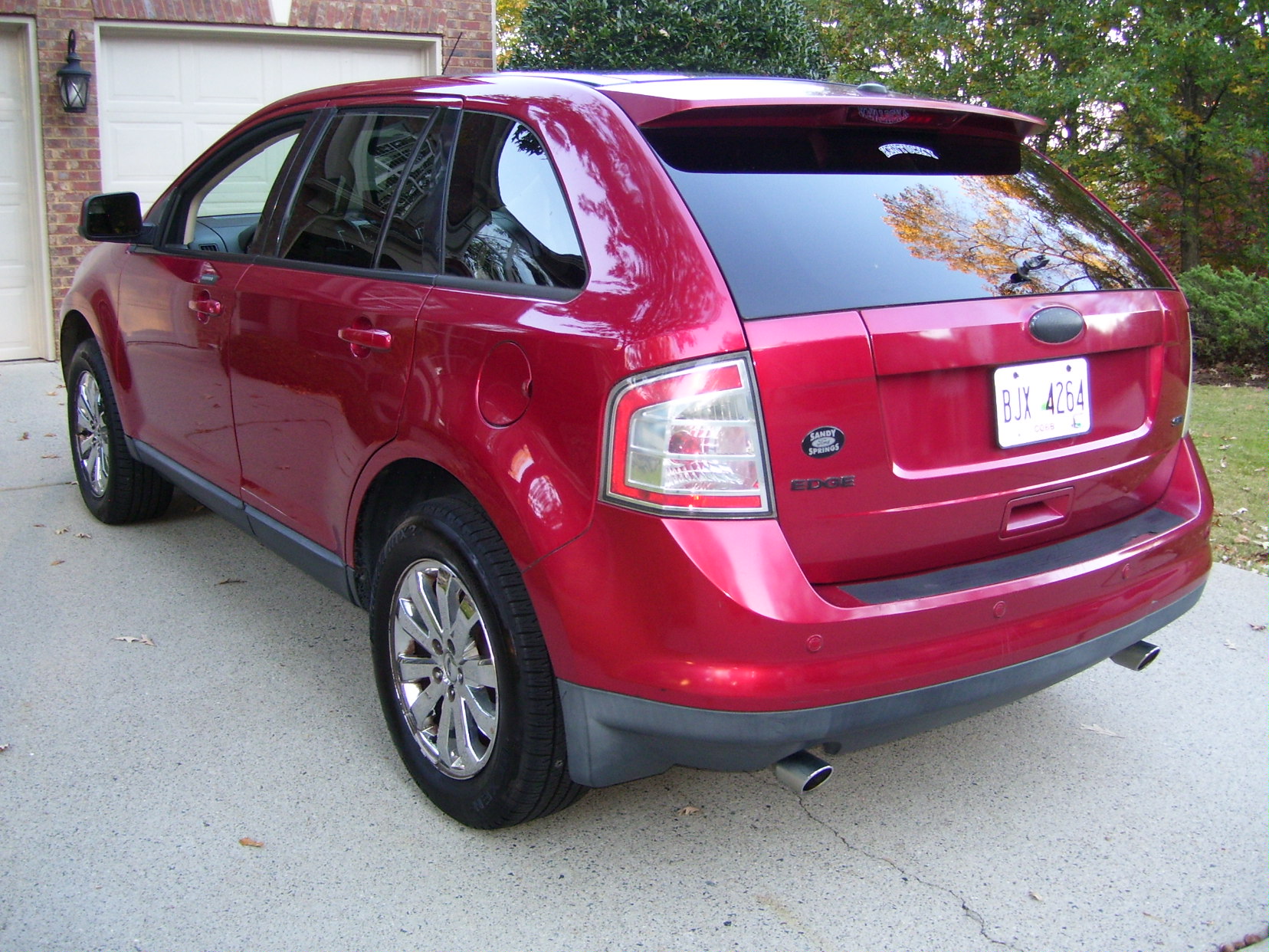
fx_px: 1356
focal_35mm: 37
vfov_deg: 38.7
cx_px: 634
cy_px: 476
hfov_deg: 50.1
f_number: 2.7
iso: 125
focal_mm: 6
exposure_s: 1/60
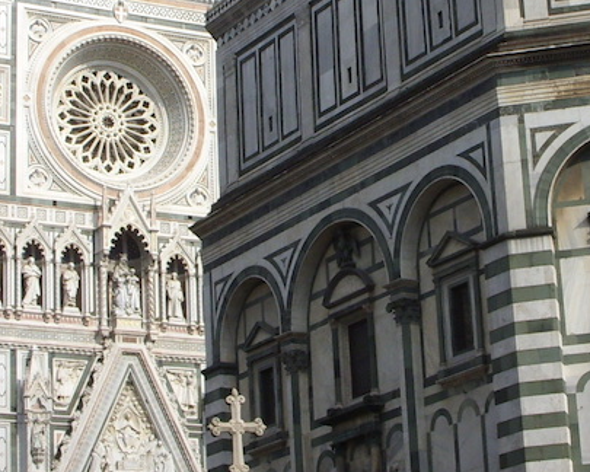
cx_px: 376
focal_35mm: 119
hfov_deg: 16.1
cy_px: 146
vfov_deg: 12.9
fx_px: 2078
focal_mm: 6.3
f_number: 4.9
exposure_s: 1/478
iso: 50
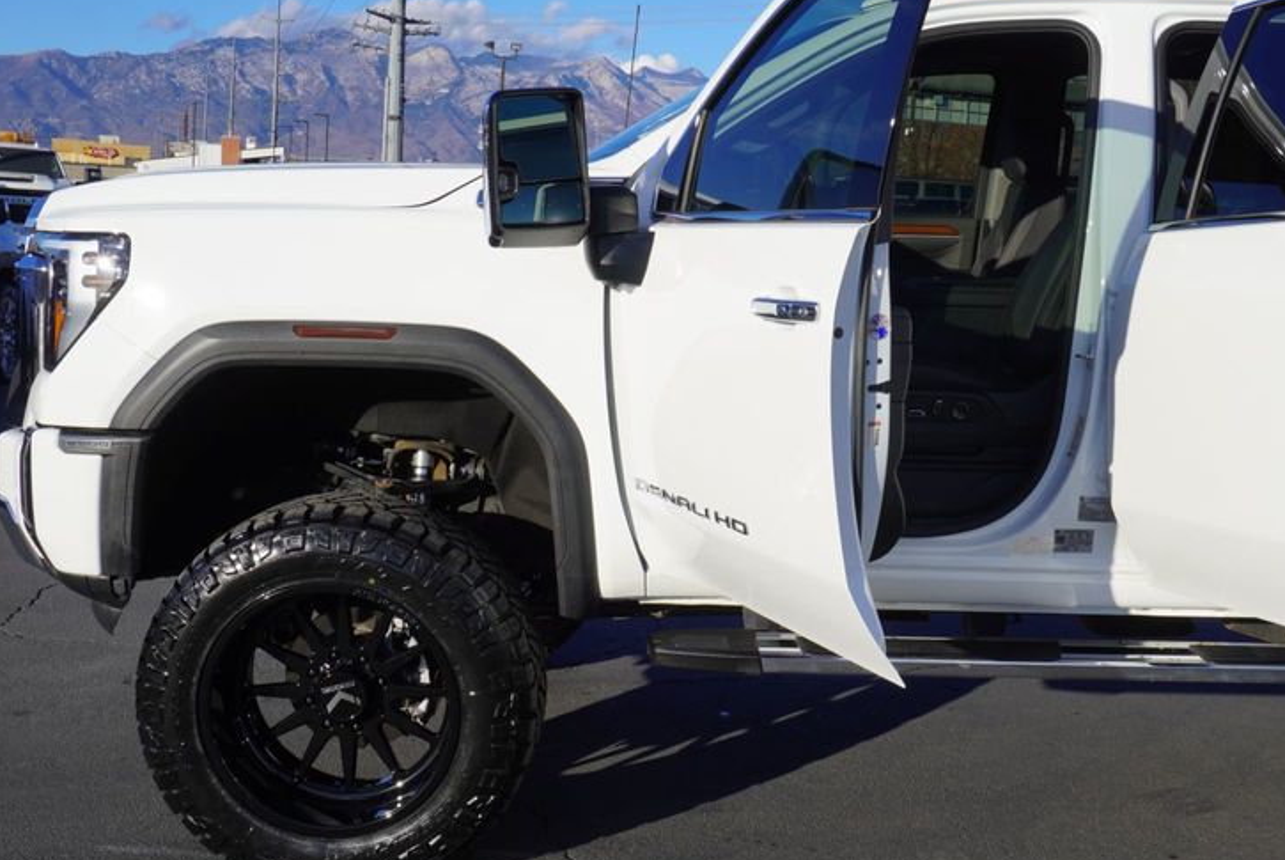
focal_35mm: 49
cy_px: 385
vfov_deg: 27.7
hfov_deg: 40.4
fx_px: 1740
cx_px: 760
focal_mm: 23
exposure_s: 1/160
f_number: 10
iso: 100
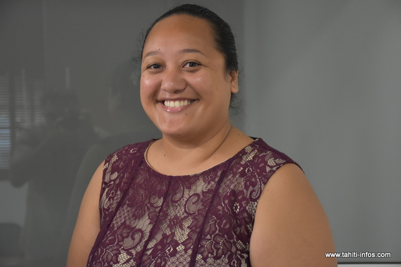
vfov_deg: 16.3
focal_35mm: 84
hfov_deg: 24.2
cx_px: 200
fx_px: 936
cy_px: 134
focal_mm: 56
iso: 2500
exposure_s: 1/80
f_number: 4.8
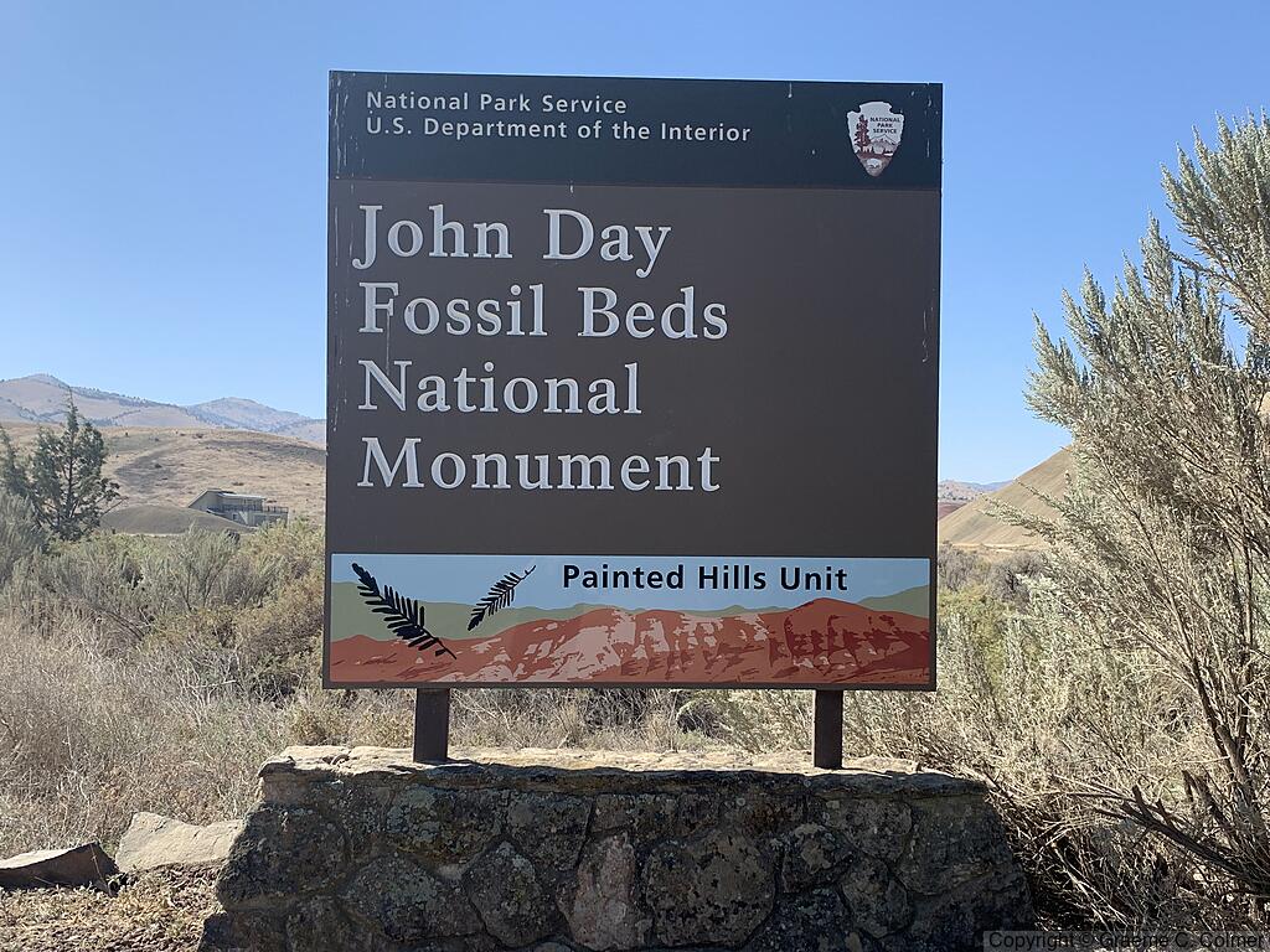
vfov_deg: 53.1
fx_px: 954
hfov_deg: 67.3
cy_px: 476
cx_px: 635
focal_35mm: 26
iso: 25
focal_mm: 4.25
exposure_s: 1/849
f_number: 1.8
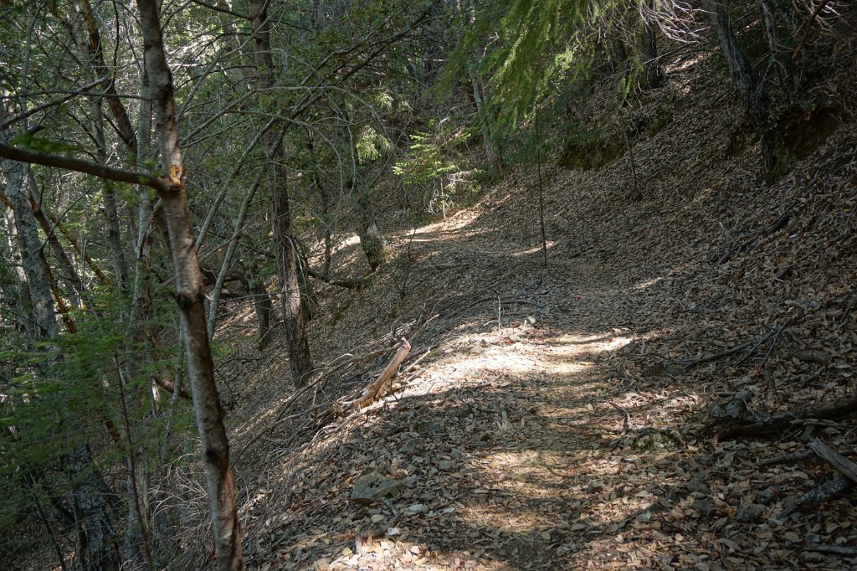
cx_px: 428
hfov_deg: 57.2
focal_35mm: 33
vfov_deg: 39.9
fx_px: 785
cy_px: 286
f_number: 4
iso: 320
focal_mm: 22
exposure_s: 1/60
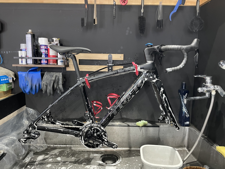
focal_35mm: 26
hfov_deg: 67.3
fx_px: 169
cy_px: 84
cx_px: 112
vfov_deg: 53.1
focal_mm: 4.2
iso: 400
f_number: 1.6
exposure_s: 1/33
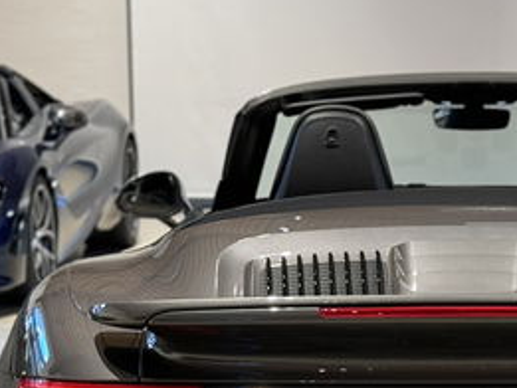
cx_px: 458
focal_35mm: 141
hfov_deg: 13.9
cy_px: 418
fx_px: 2107
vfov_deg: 10.4
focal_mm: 6.76
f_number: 1.78
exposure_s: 1/33
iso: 250
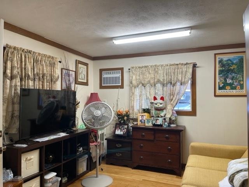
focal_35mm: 26
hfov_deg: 67.3
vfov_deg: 53.1
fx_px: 187
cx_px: 124
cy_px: 94
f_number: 1.6
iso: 80
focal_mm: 5.1
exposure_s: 1/60
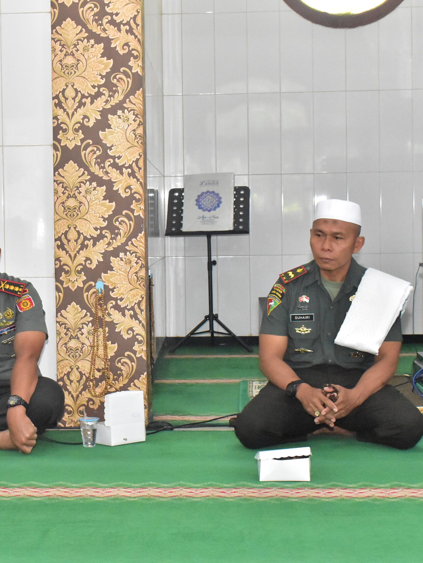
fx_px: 1271
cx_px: 97
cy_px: 282
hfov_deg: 18.8
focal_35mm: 78
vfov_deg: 25.0
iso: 5000
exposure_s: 1/125
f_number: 8
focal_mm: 36
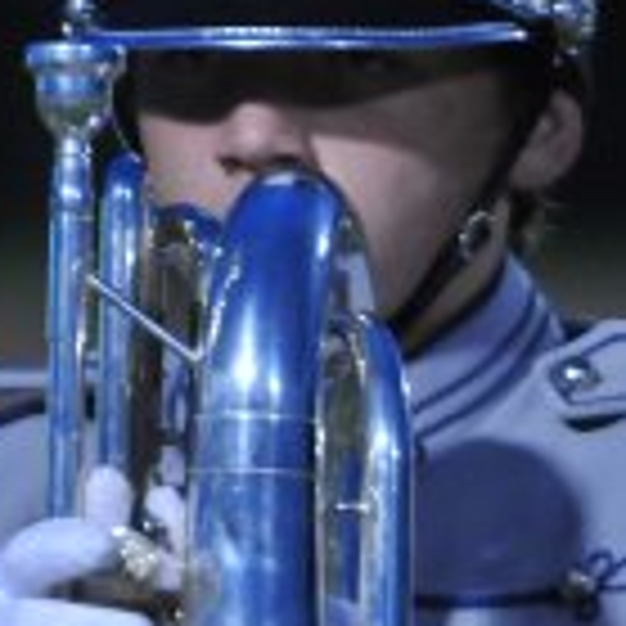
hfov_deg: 1.6
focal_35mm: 1101
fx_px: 22526
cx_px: 254
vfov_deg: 1.6
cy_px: 865
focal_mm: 200
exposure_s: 1/320
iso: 1600
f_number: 2.8
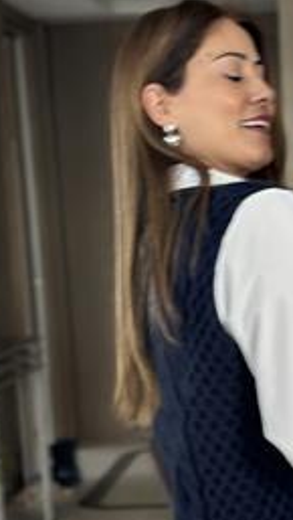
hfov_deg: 11.7
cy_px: 399
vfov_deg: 20.5
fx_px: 1419
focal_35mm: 103
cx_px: 289
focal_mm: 6.86
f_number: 1.78
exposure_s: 1/60
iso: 125
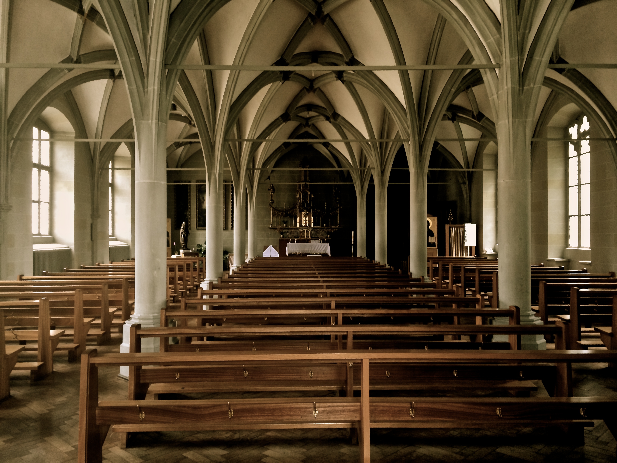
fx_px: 535
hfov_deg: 60.0
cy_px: 232
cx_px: 308
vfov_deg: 46.8
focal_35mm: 30
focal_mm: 4.12
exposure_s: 1/24
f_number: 2.2
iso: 320
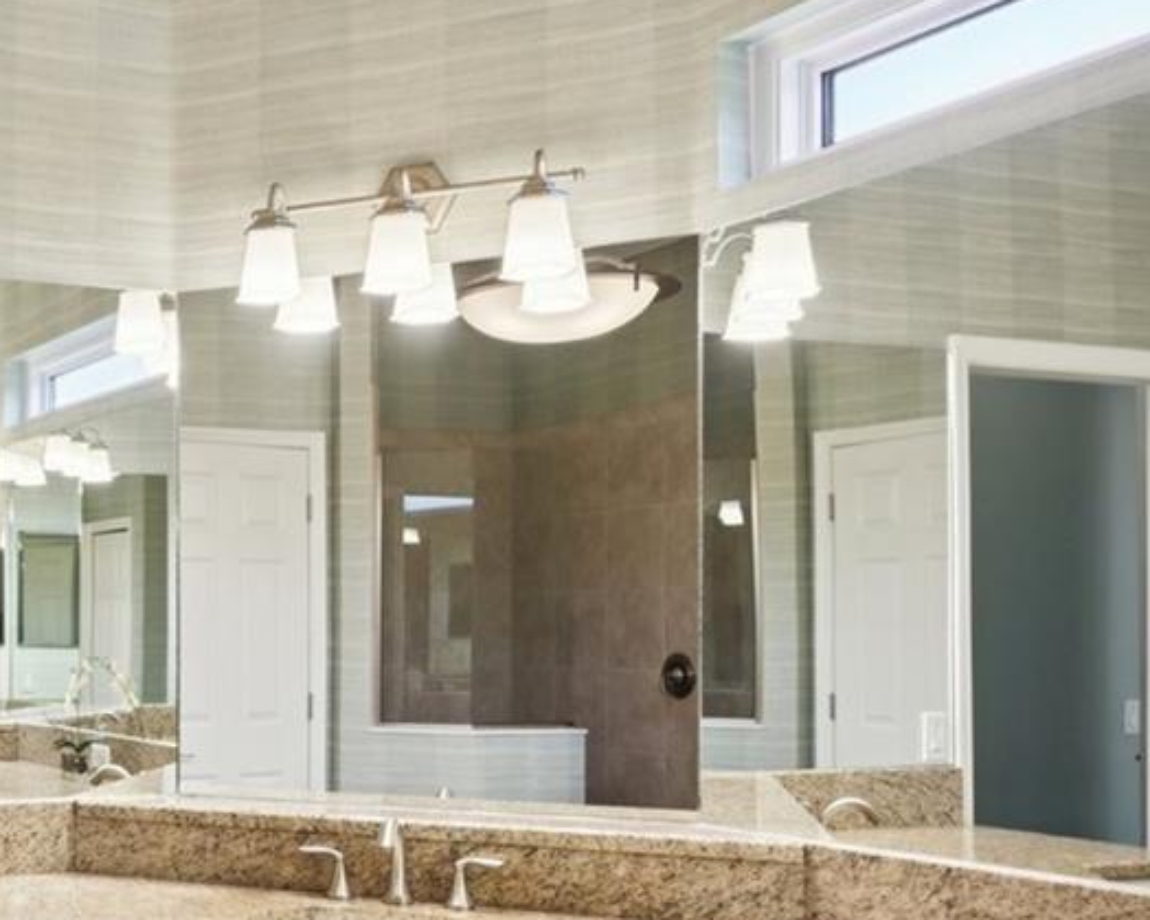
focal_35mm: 43
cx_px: -77
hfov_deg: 37.0
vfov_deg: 34.5
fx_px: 1463
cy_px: 632
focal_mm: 15
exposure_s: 1/40
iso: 400
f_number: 8
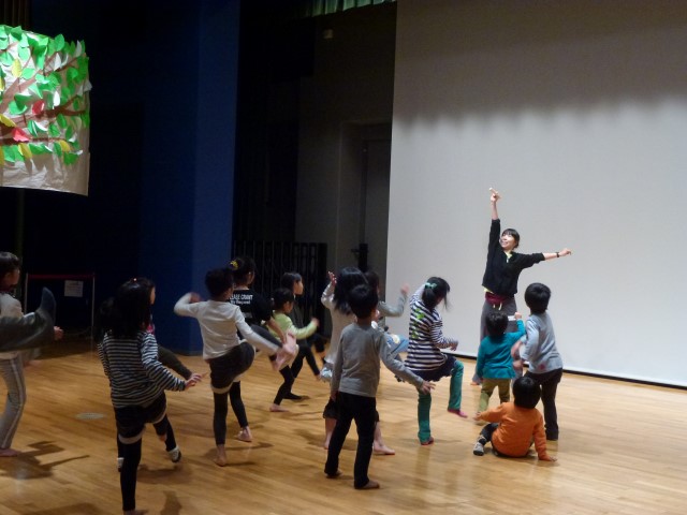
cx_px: 344
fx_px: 893
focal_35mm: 45
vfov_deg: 32.2
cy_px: 258
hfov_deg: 42.1
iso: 400
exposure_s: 1/80
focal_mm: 8
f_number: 4
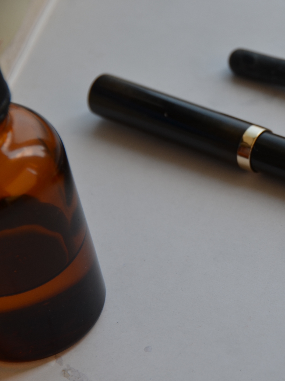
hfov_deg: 7.5
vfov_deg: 10.1
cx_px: 286
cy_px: 191
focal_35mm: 196
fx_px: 2152
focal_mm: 90
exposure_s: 1/200
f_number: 7.1
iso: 200
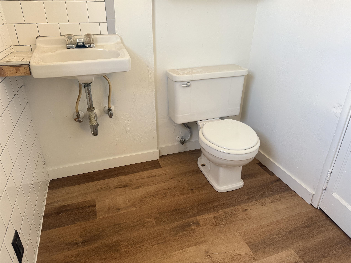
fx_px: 243
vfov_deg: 56.8
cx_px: 176
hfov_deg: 71.6
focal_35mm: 24
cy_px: 132
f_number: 1.78
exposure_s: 1/121
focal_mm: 6.76
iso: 200
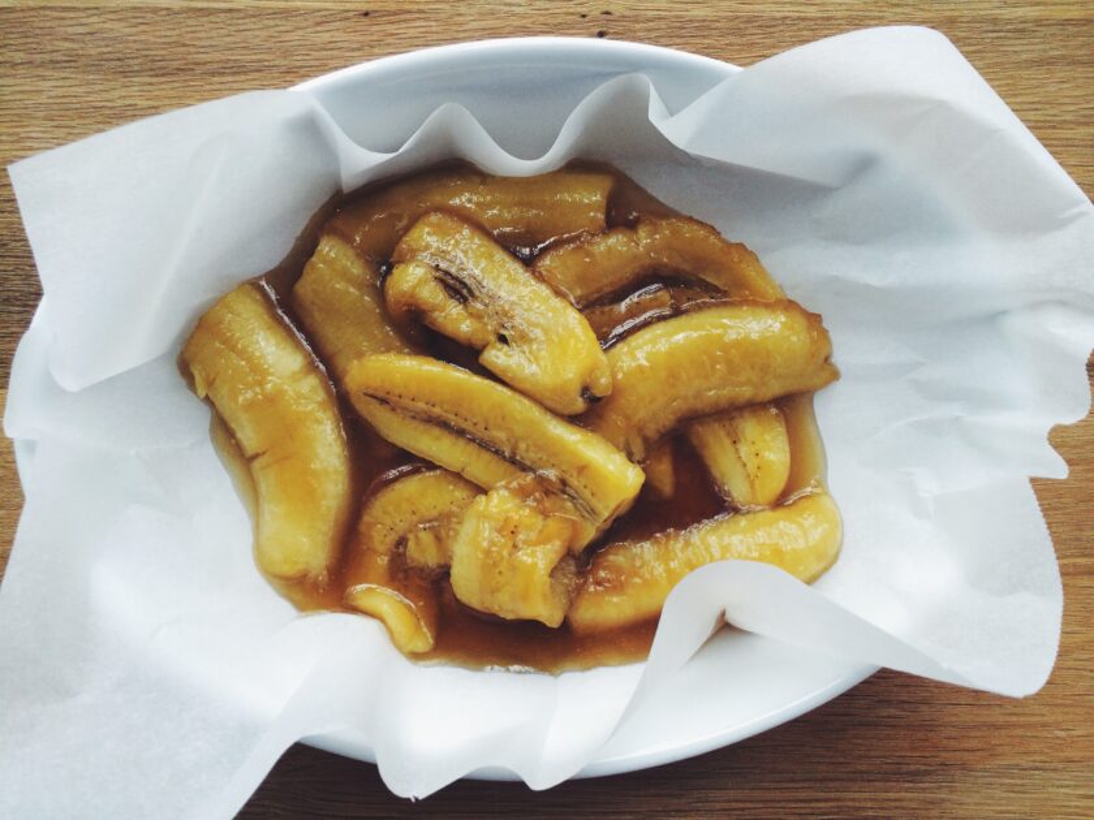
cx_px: 547
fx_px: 948
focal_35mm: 30
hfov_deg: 60.0
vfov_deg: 46.8
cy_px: 410
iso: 50
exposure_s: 1/120
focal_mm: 4.12
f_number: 2.2
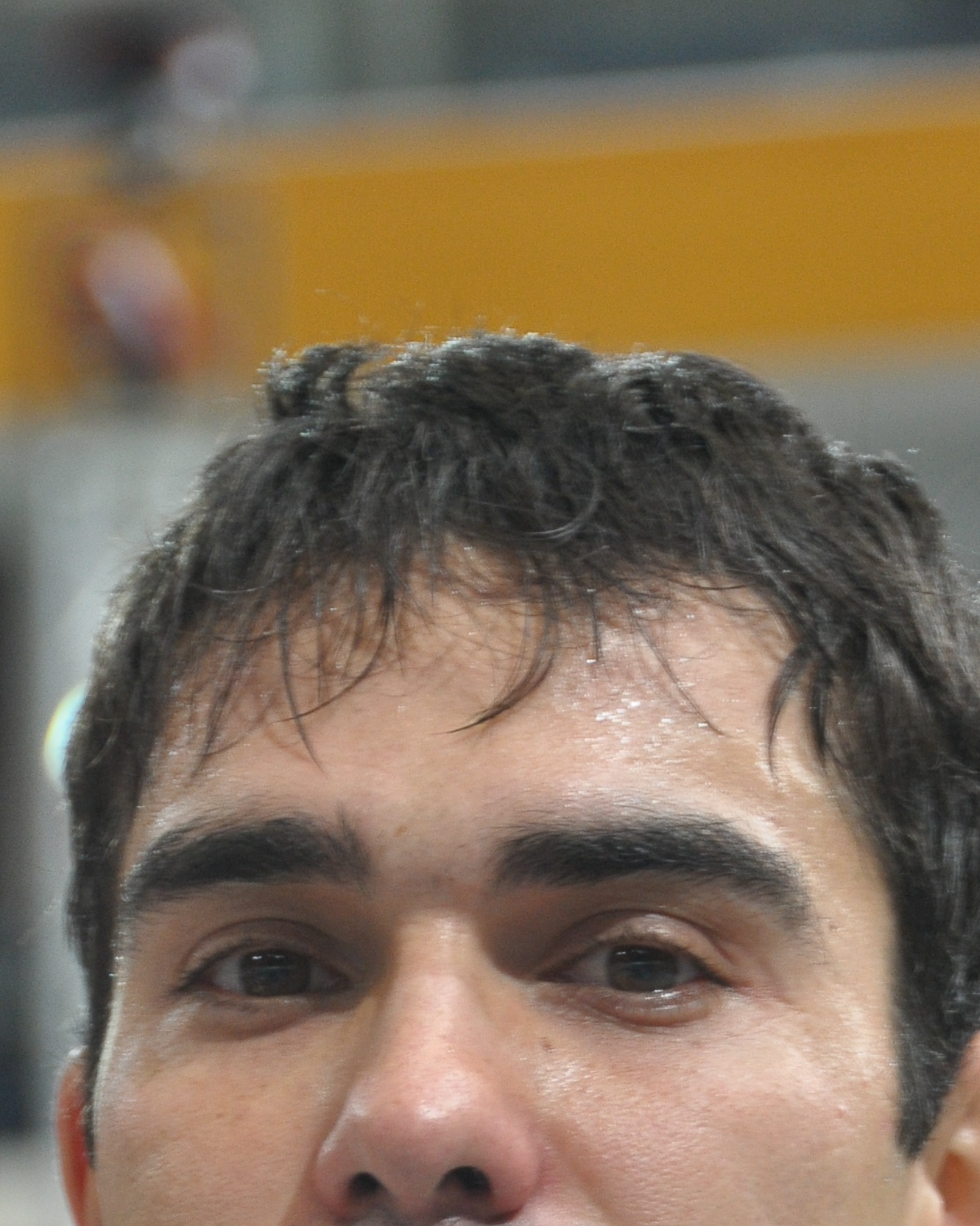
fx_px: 12480
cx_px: 547
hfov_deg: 4.5
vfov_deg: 5.6
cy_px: 1512
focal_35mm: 344
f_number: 5.3
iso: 800
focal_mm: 95
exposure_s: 1/50
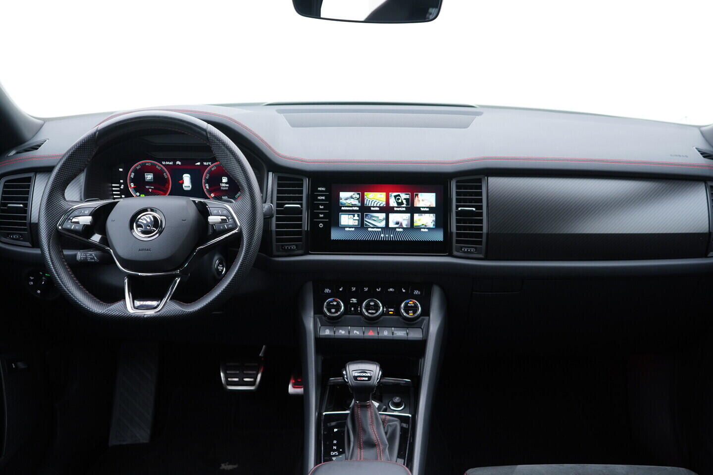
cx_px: 356
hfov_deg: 53.1
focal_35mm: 36
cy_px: 238
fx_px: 713
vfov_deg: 36.9
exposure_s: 1/40
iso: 200
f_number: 2.8
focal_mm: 24
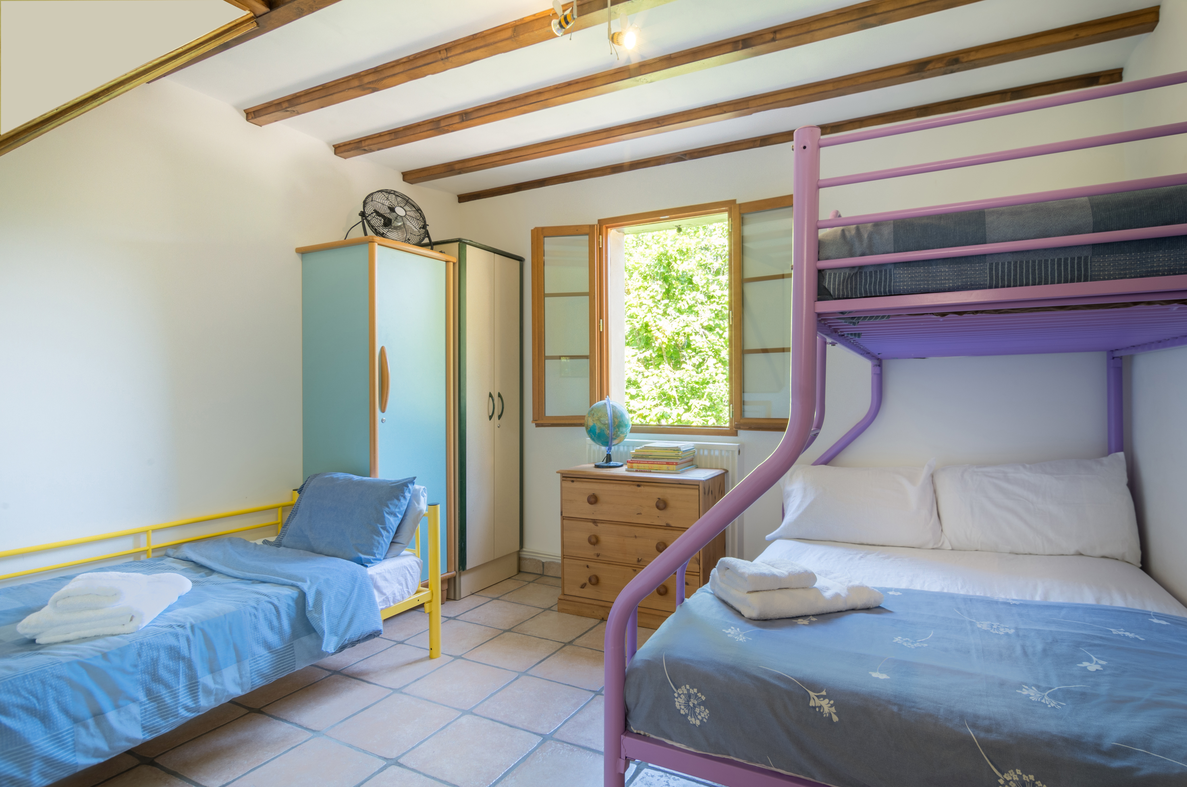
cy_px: 394
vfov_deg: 67.2
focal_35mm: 18
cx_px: 594
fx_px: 592
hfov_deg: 90.1
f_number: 14
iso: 100
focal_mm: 12
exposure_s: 1/4
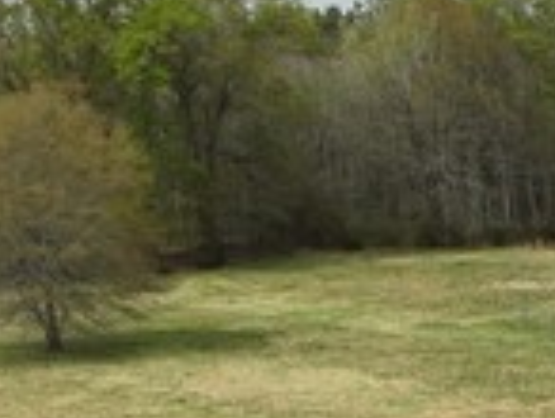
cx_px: 1201
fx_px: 2698
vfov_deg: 8.4
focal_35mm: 168
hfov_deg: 10.5
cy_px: 853
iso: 100
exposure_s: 1/200
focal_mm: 12.29
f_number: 2.8
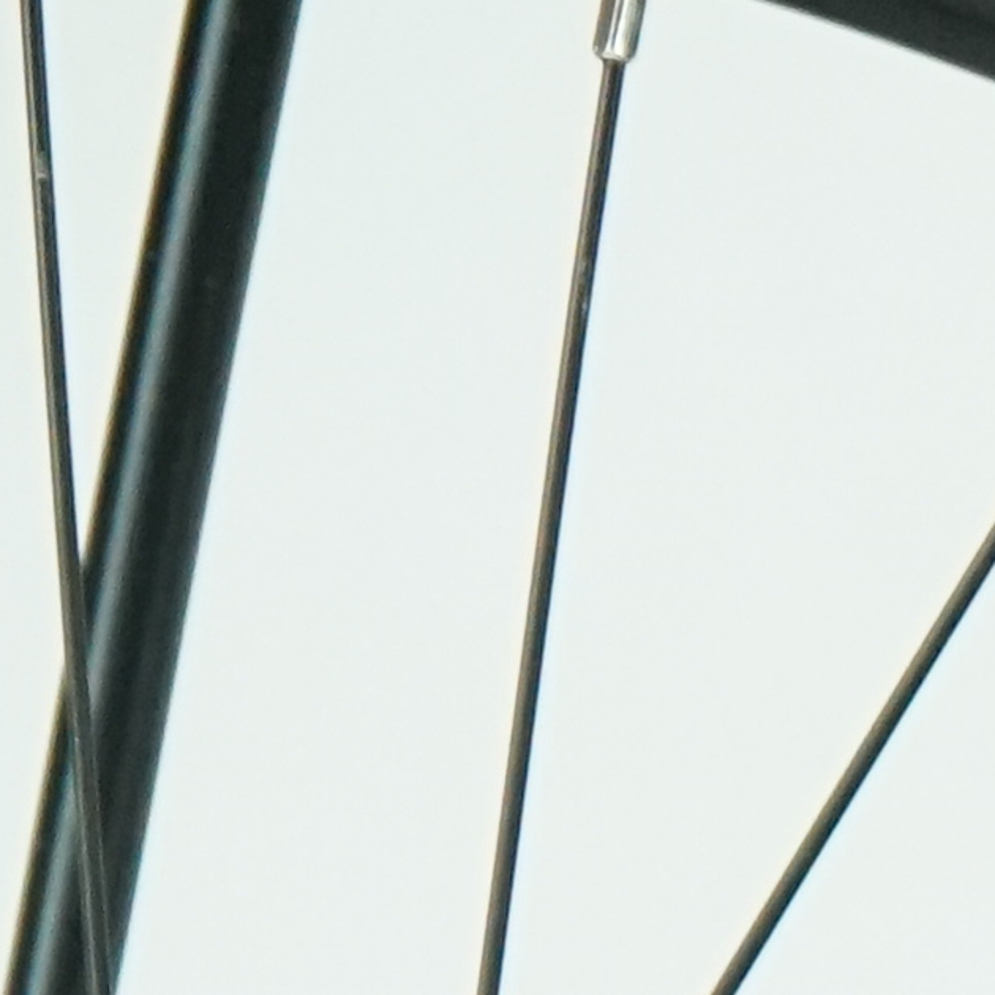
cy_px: 2876
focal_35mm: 550
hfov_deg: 3.1
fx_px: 17886
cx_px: 3287
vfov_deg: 3.1
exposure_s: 1/200
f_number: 7.1
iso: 2500
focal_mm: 68
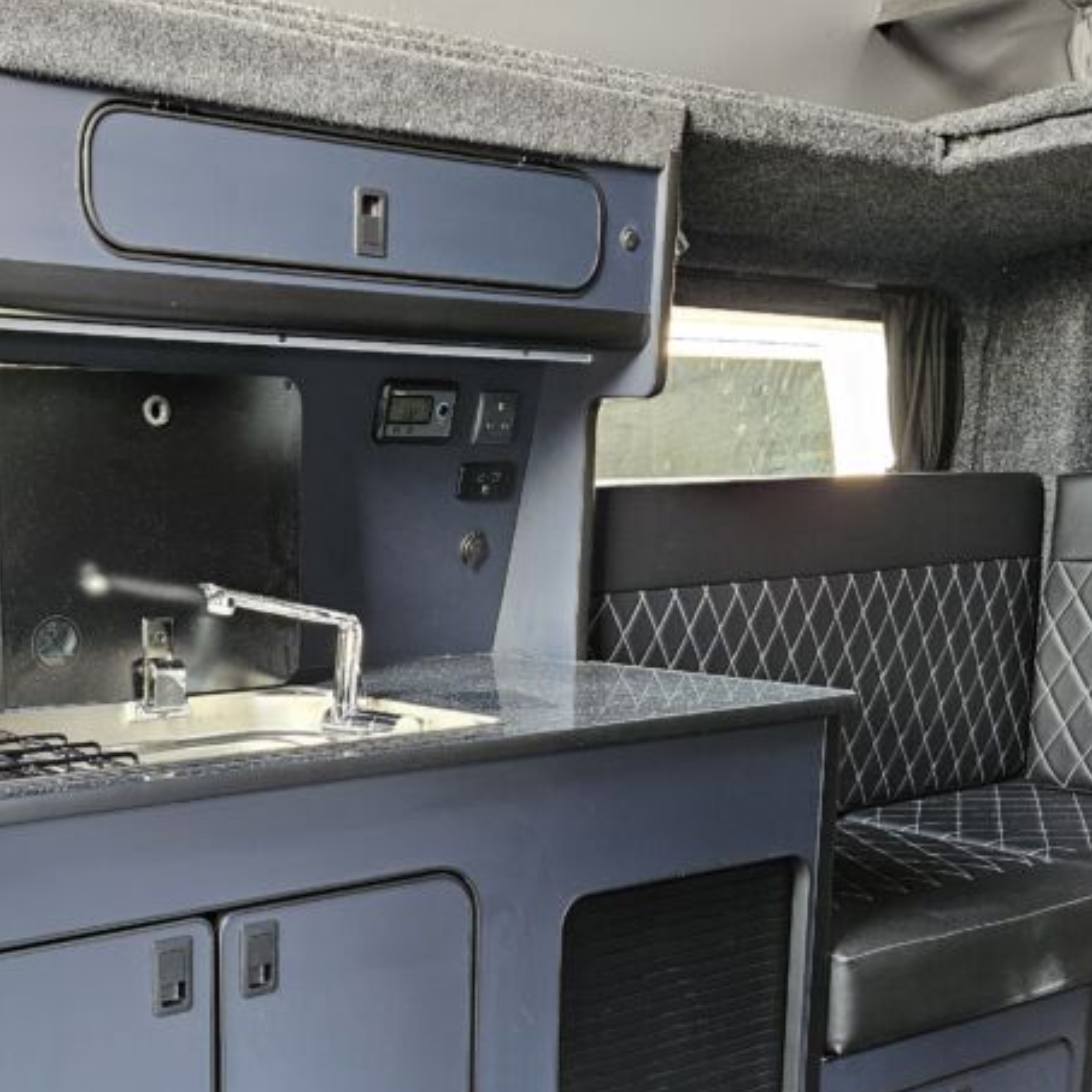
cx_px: 268
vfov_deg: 36.1
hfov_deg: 35.9
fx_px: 1642
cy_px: 800
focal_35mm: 46
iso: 800
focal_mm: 5.4
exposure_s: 1/100
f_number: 1.8
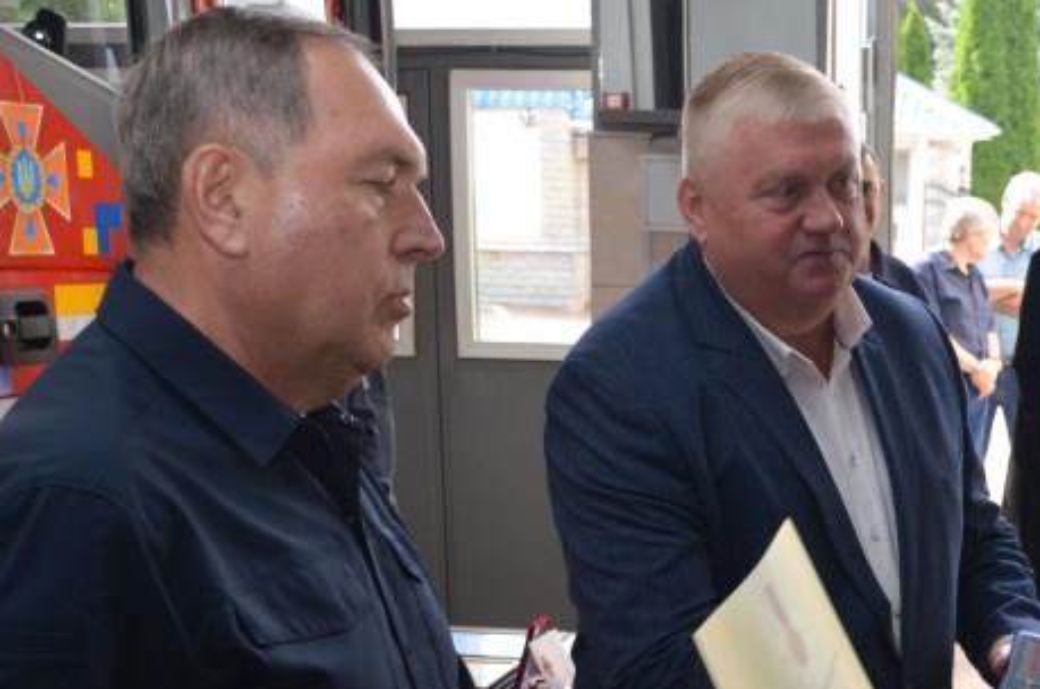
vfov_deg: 19.7
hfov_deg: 29.2
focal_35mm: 67
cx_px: 888
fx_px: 1932
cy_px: 657
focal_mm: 20
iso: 200
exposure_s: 1/100
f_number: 5
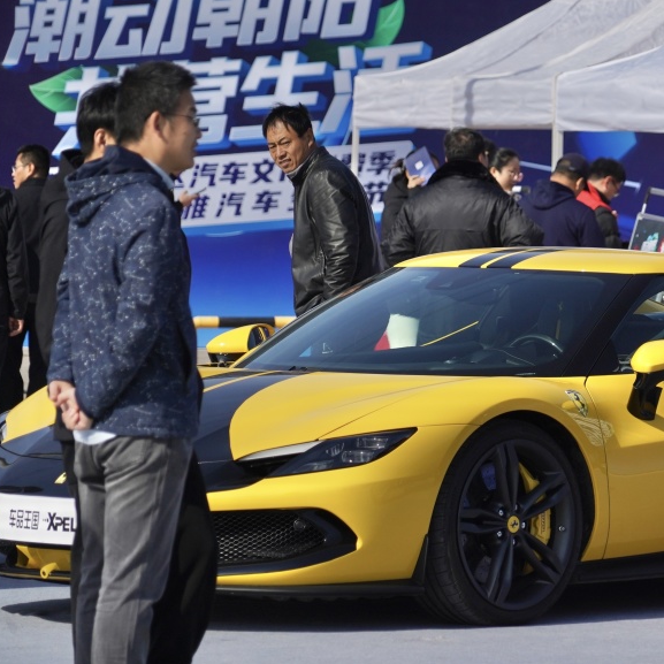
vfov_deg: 6.4
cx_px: 560
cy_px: 288
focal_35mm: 275
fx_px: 5968
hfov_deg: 6.4
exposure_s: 1/2500
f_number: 6.3
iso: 400
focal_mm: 187
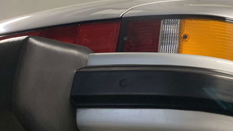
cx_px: 192
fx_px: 371
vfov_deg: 19.9
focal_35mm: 60
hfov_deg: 33.7
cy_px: 35
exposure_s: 1/50
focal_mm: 4.25
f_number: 1.8
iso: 100
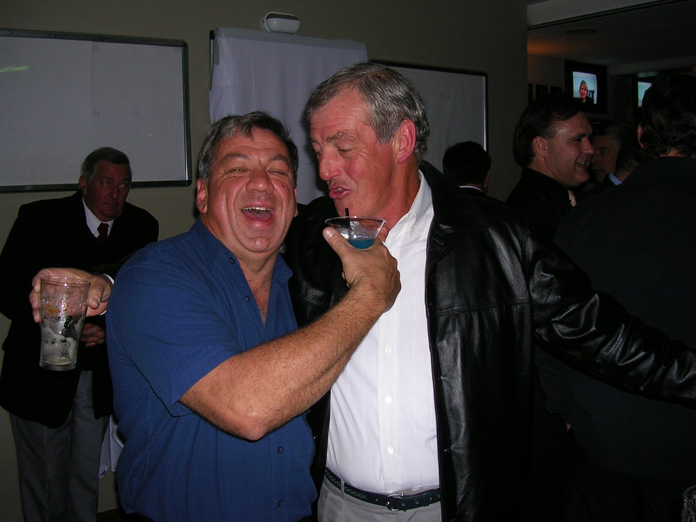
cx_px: 348
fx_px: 764
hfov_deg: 49.0
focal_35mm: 38
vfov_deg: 37.7
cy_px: 261
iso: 50
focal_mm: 5.8
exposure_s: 1/60.1
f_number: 2.8
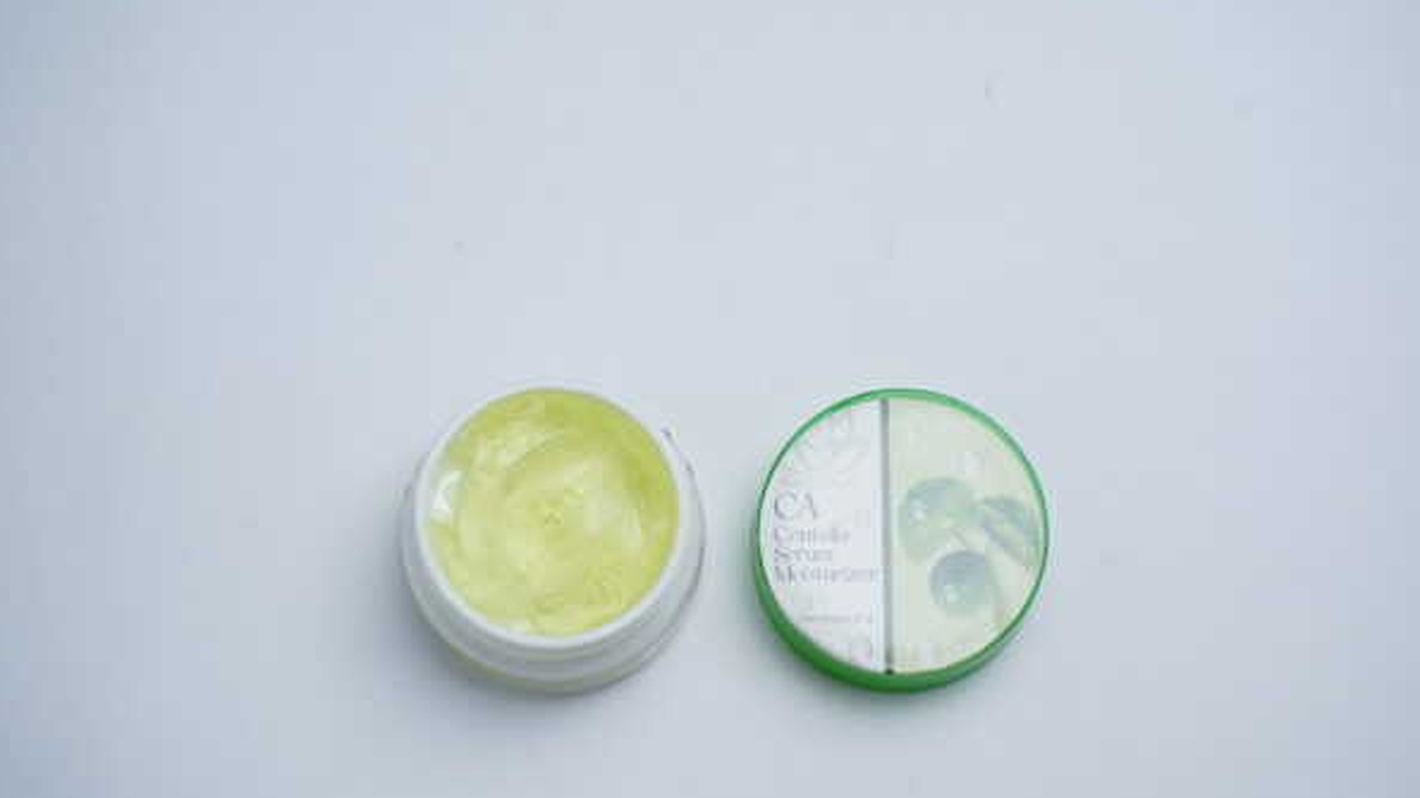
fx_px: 3388
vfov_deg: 13.4
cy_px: 413
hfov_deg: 23.7
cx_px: 708
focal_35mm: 90
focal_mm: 85
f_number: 7.1
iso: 500
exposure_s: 1/125
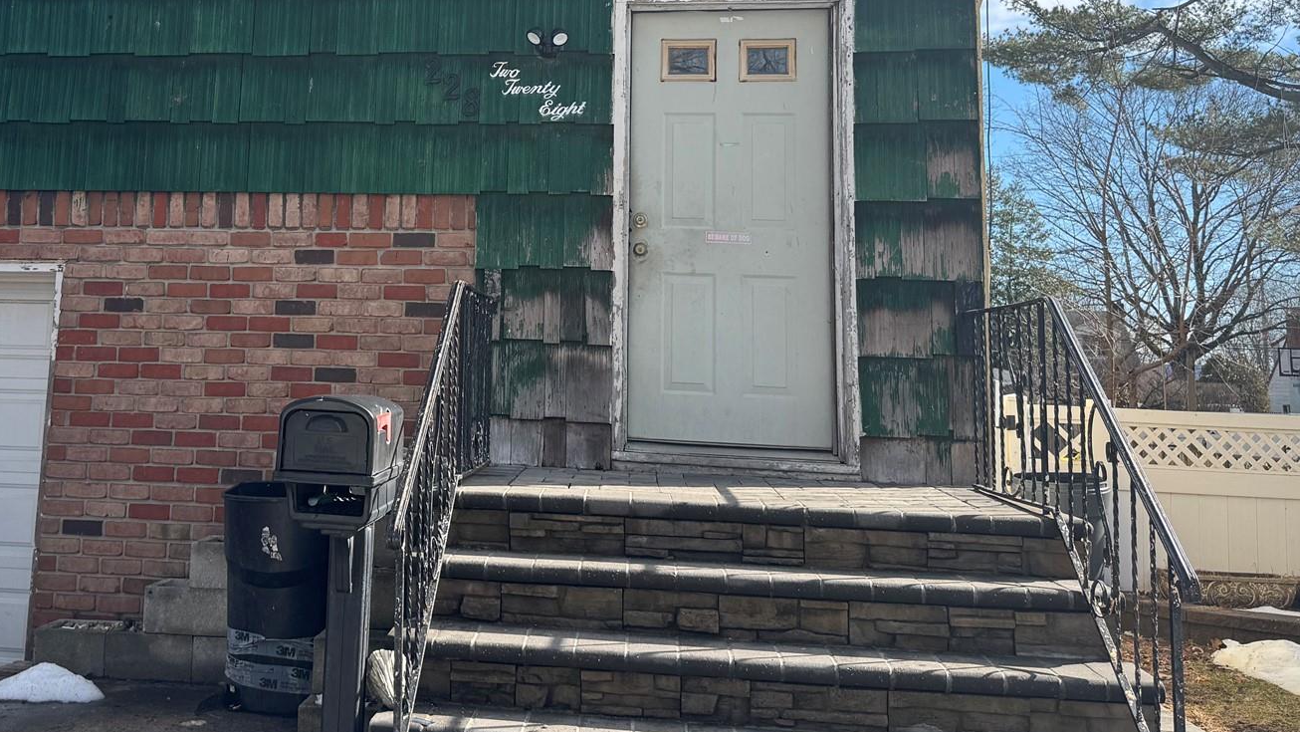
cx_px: 409
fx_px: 1413
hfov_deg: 48.4
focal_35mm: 41
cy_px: 173
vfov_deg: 28.5
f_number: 1.78
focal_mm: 6.76
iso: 80
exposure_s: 1/1869
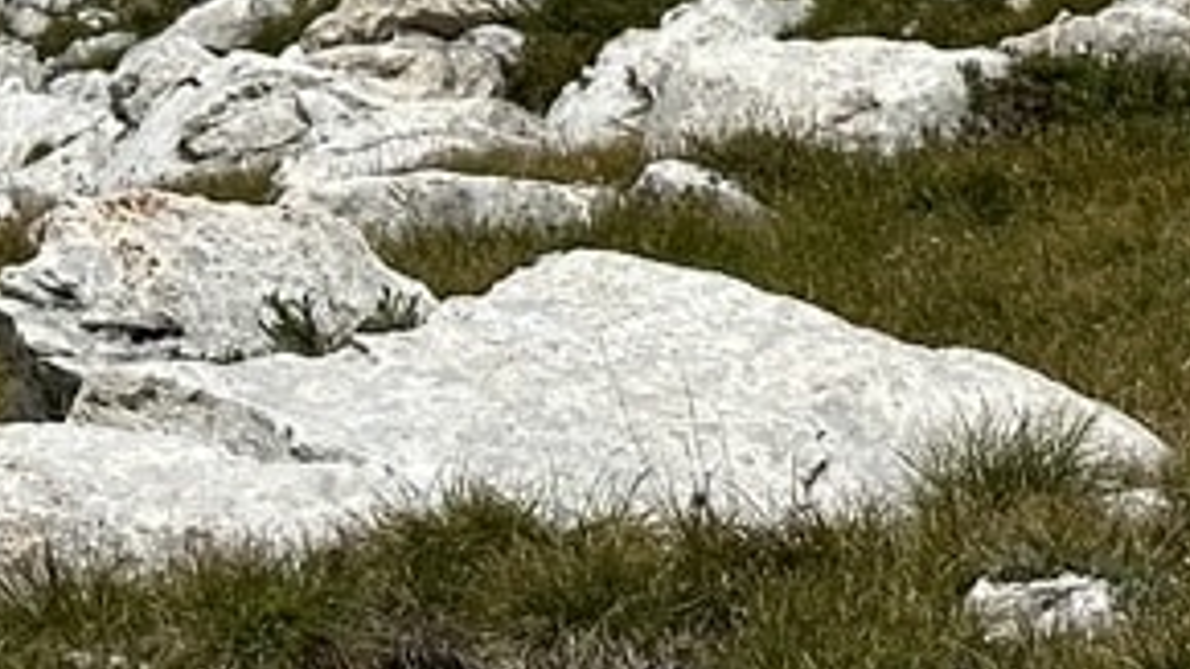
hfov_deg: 9.3
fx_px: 7288
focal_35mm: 231
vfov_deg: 5.2
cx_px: 394
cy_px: -702
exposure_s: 1/6211
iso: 64
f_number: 1.78
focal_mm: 6.86
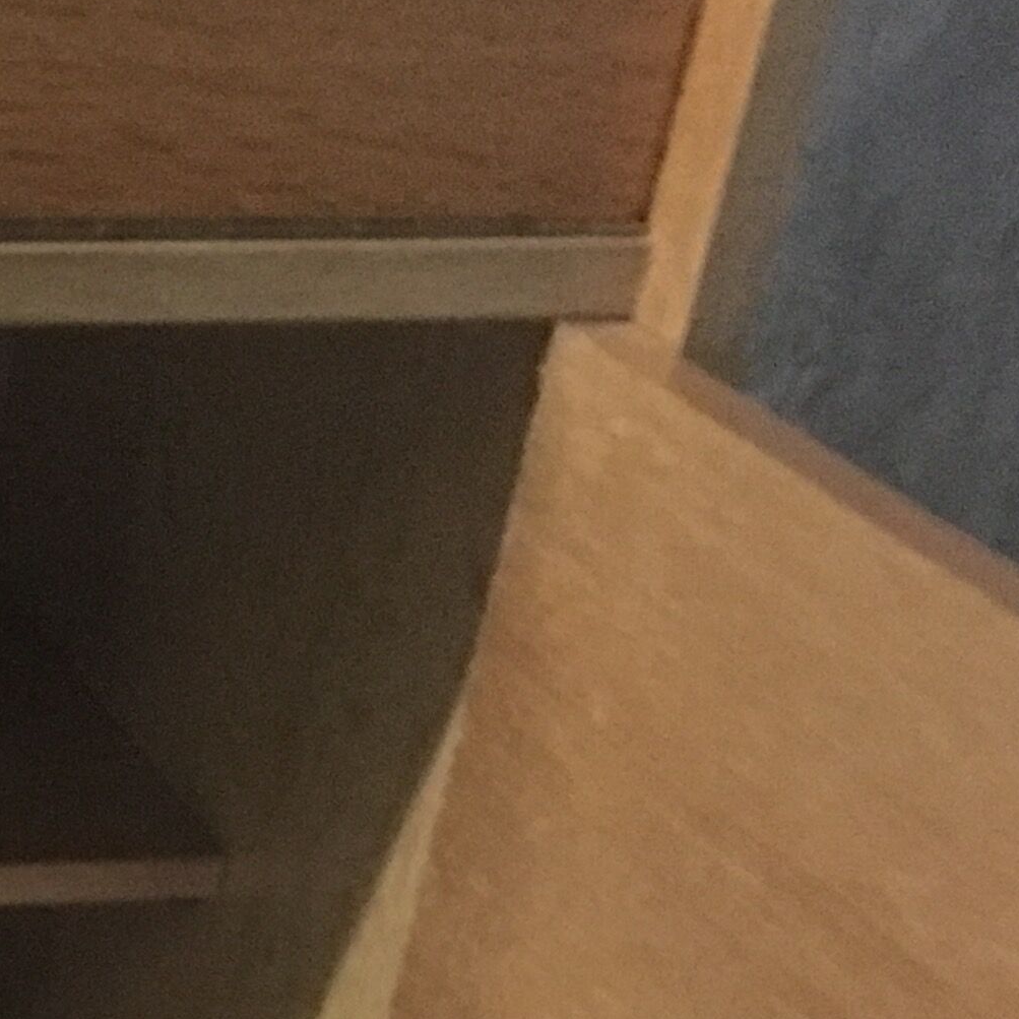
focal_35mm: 103
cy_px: 1362
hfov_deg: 15.1
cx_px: -701
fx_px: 3430
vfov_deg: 15.9
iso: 250
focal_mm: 4.15
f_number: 2.2
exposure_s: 1/4
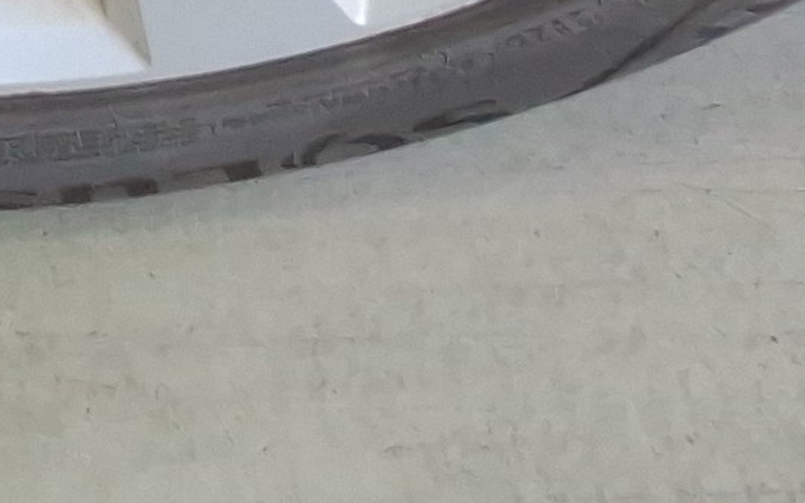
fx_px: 3750
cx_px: -131
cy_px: -894
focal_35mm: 171
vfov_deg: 7.0
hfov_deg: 12.0
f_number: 1.9
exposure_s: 1/120
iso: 58
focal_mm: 2.91
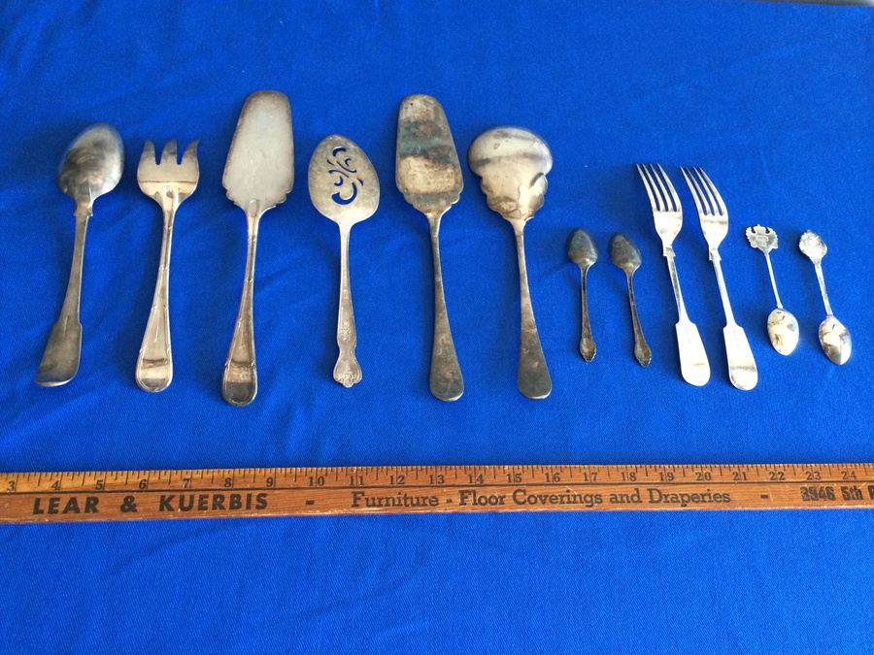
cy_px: 328
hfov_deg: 60.0
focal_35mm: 30
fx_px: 757
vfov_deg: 46.8
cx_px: 437
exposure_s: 1/30
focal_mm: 4.12
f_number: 2.2
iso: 160
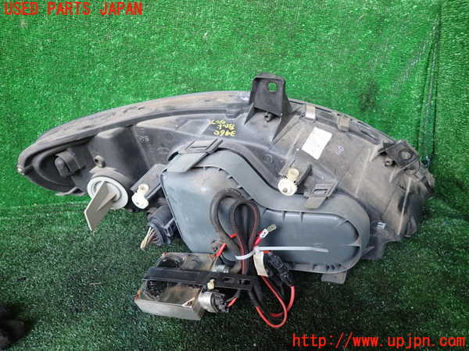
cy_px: 176
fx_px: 339
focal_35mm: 25
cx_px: 234
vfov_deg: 54.9
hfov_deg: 69.4
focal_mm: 4.5
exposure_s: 1/40
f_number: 2
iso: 200
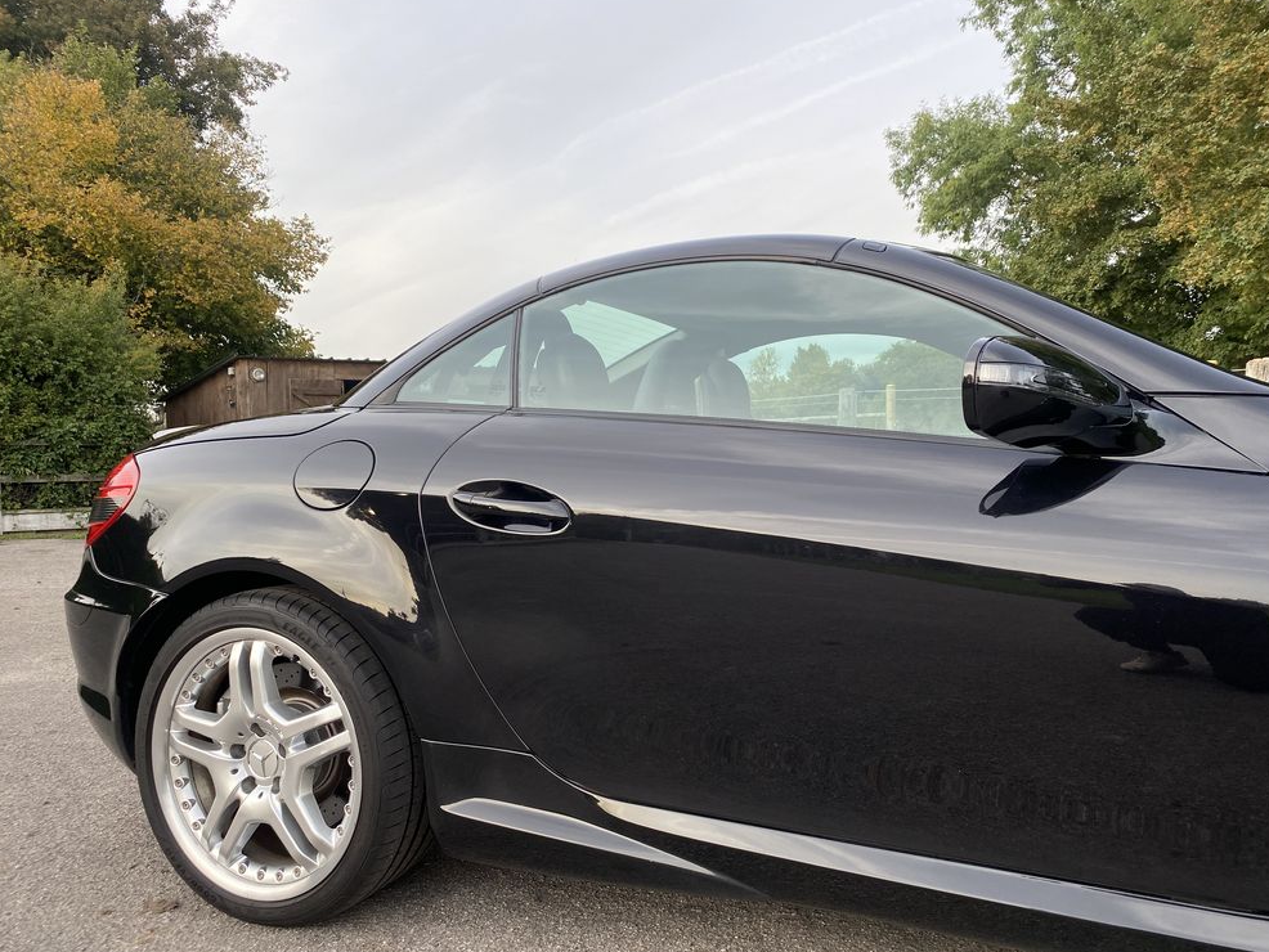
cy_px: 477
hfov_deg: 65.3
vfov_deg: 51.4
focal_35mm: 27
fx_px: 990
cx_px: 649
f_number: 1.8
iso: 32
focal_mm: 4.25
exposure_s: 1/454
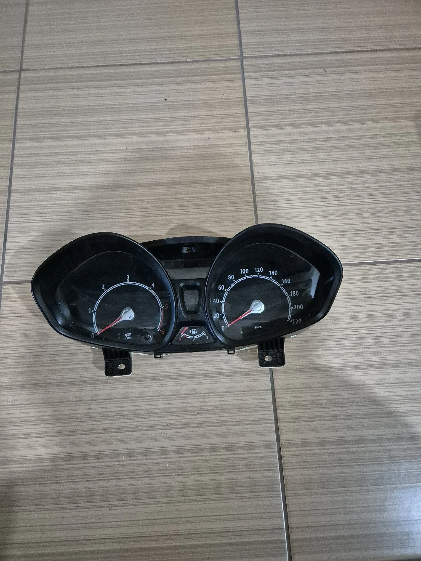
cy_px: 280
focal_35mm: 23
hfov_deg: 58.9
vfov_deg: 73.9
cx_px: 210
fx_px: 373
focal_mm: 5.4
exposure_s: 1/100
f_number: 1.8
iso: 2500
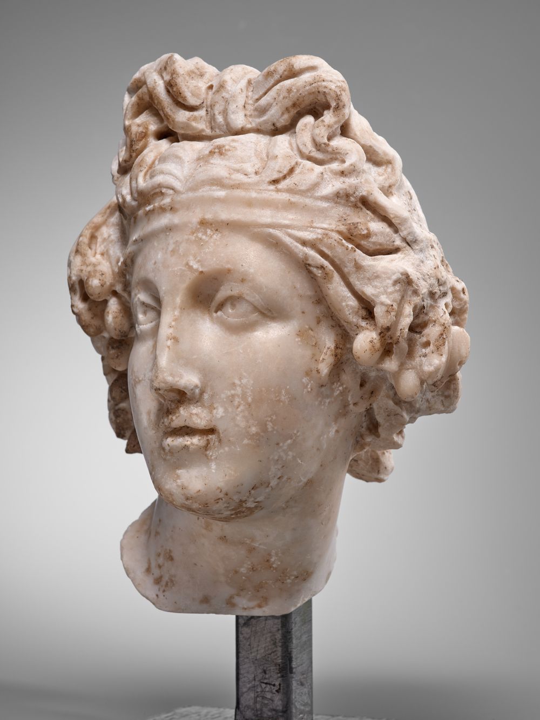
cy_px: 360
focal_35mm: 63
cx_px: 270
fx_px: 1310
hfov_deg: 23.3
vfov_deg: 30.7
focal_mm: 80
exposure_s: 1/60
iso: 200
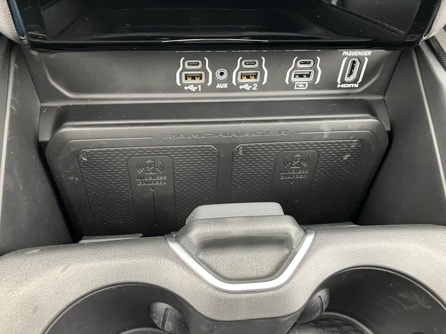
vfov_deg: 49.7
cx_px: 223
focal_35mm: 28
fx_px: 361
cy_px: 167
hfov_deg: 63.4
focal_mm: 3.99
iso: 250
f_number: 1.8
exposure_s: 1/60
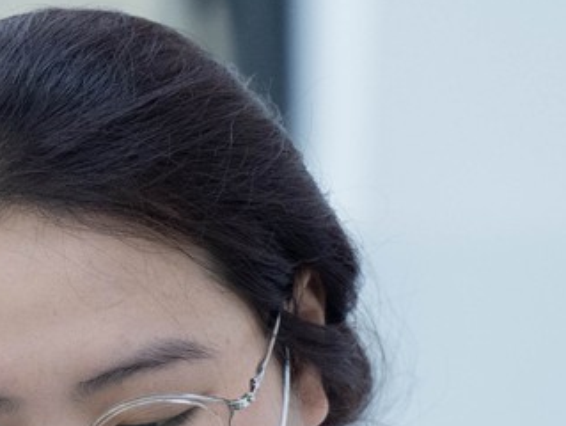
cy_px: 974
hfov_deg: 2.1
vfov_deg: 1.6
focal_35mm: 933
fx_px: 15273
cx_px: 421
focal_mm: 155
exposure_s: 1/250
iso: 1250
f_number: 3.2
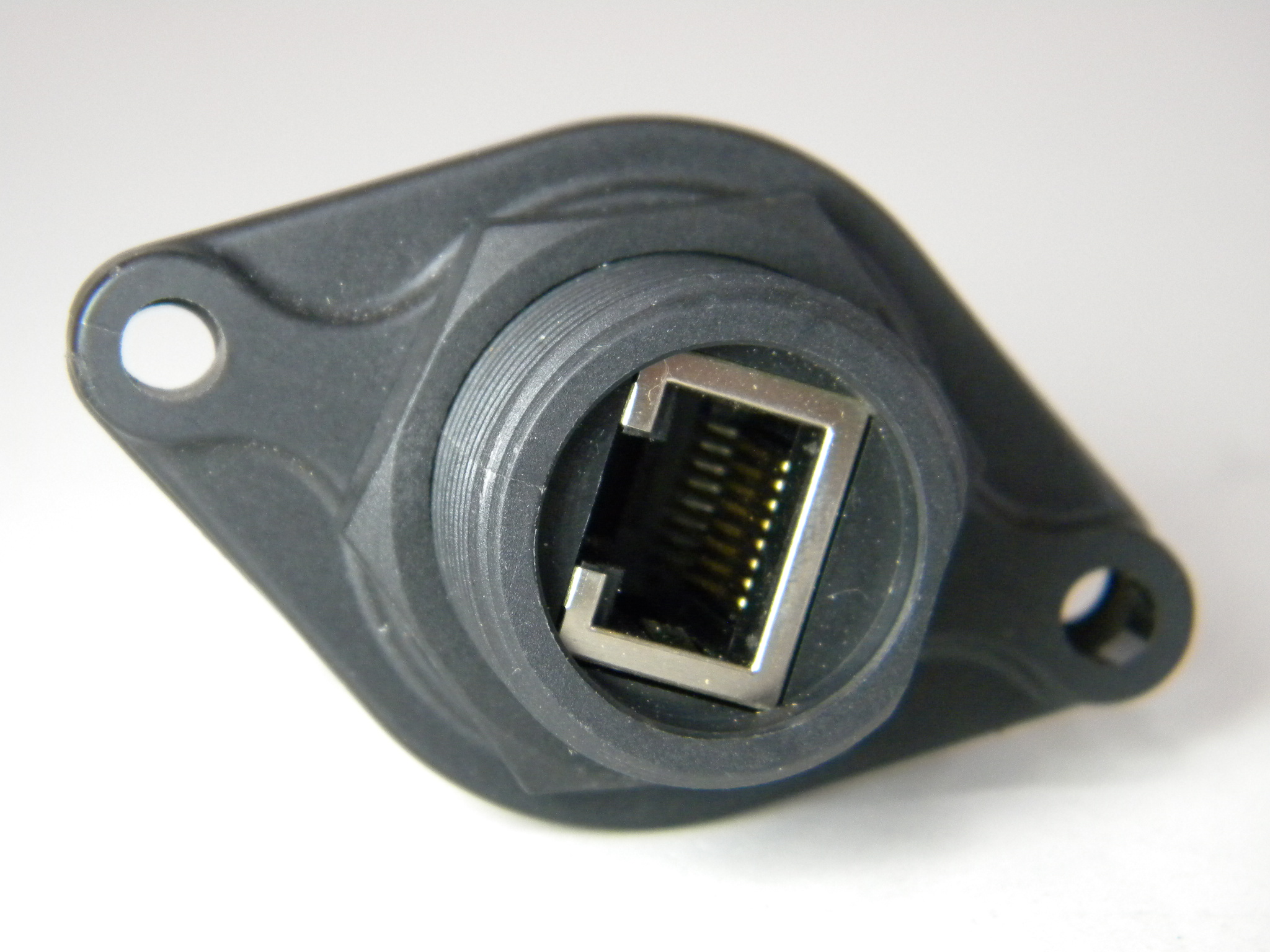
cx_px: 635
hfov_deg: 23.6
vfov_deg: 17.8
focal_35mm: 83
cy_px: 476
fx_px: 3045
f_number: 4.5
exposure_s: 1/246
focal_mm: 15.1
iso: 400
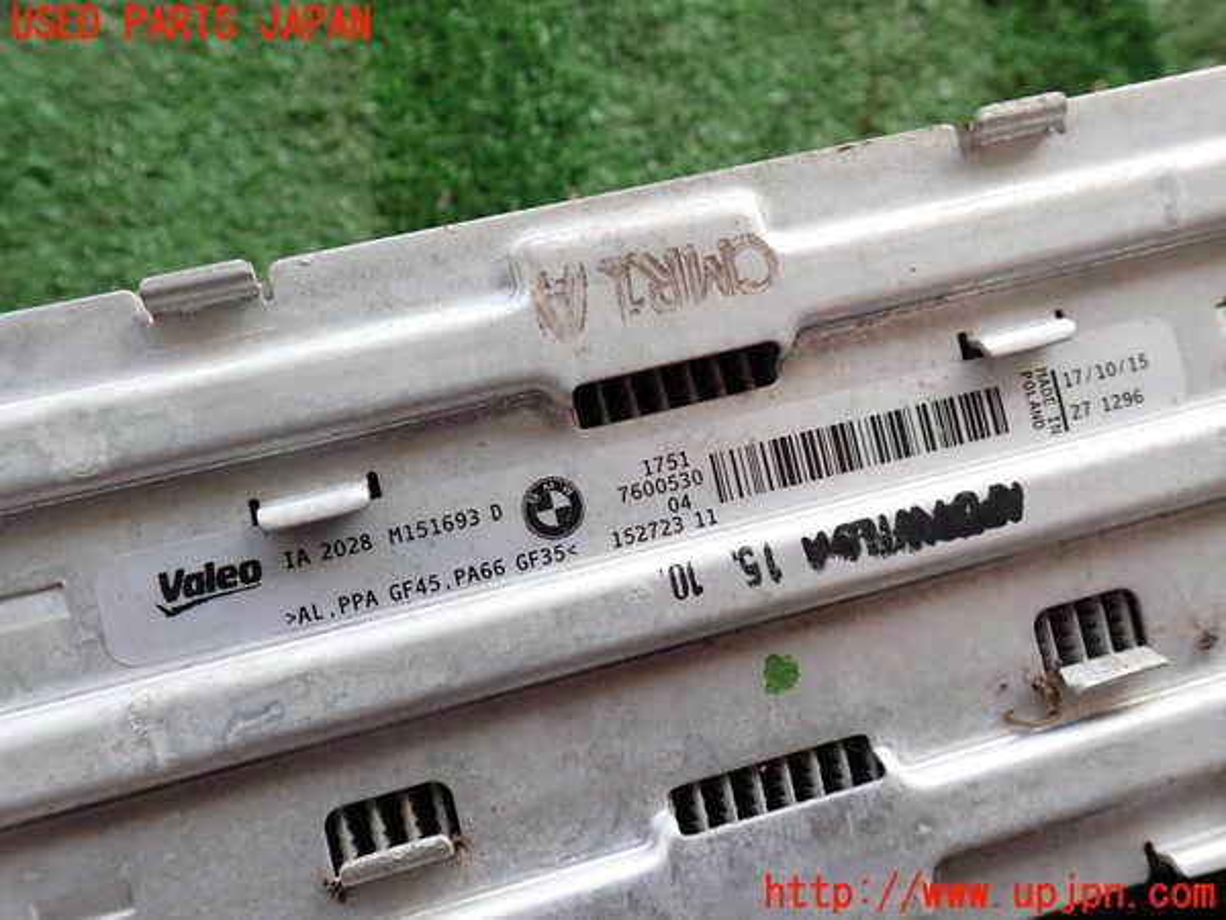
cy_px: 460
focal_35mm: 30
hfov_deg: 60.0
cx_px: 613
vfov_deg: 46.8
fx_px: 1063
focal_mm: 5.4
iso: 100
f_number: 3.2
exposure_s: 1/80
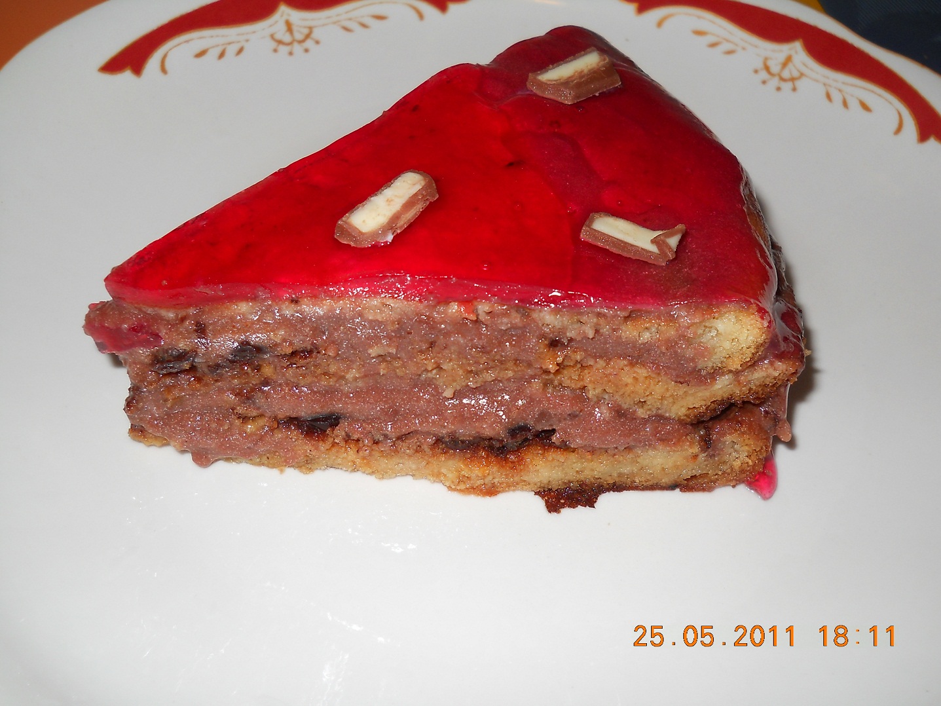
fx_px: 1115
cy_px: 353
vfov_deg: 35.1
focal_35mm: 41
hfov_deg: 45.8
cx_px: 470
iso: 80
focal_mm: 6.72
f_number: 5.5
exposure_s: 1/30
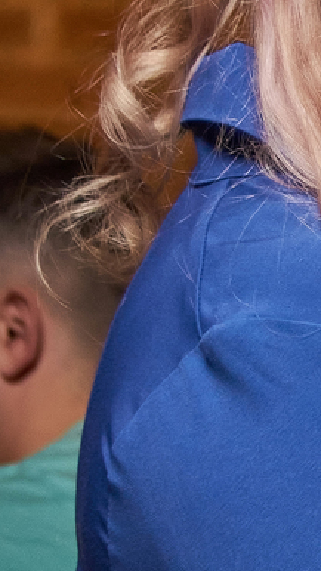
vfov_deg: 9.5
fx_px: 3430
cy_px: 399
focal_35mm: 227
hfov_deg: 5.1
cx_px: 897
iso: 800
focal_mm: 29
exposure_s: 1/125
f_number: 2.8
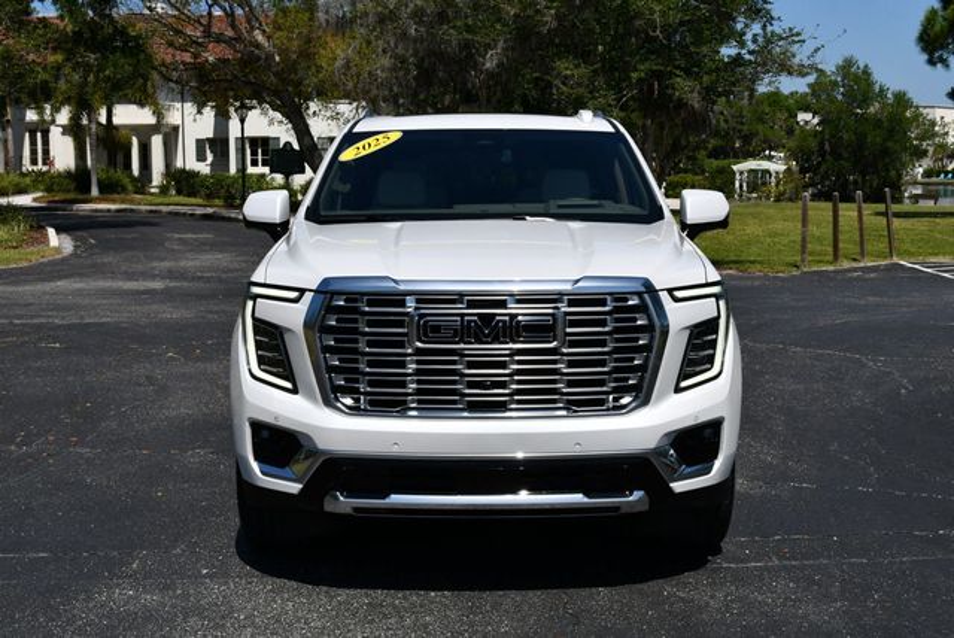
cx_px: 477
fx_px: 1273
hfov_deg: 41.1
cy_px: 319
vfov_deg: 28.1
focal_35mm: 48
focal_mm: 24
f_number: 9
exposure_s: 1/320
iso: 100
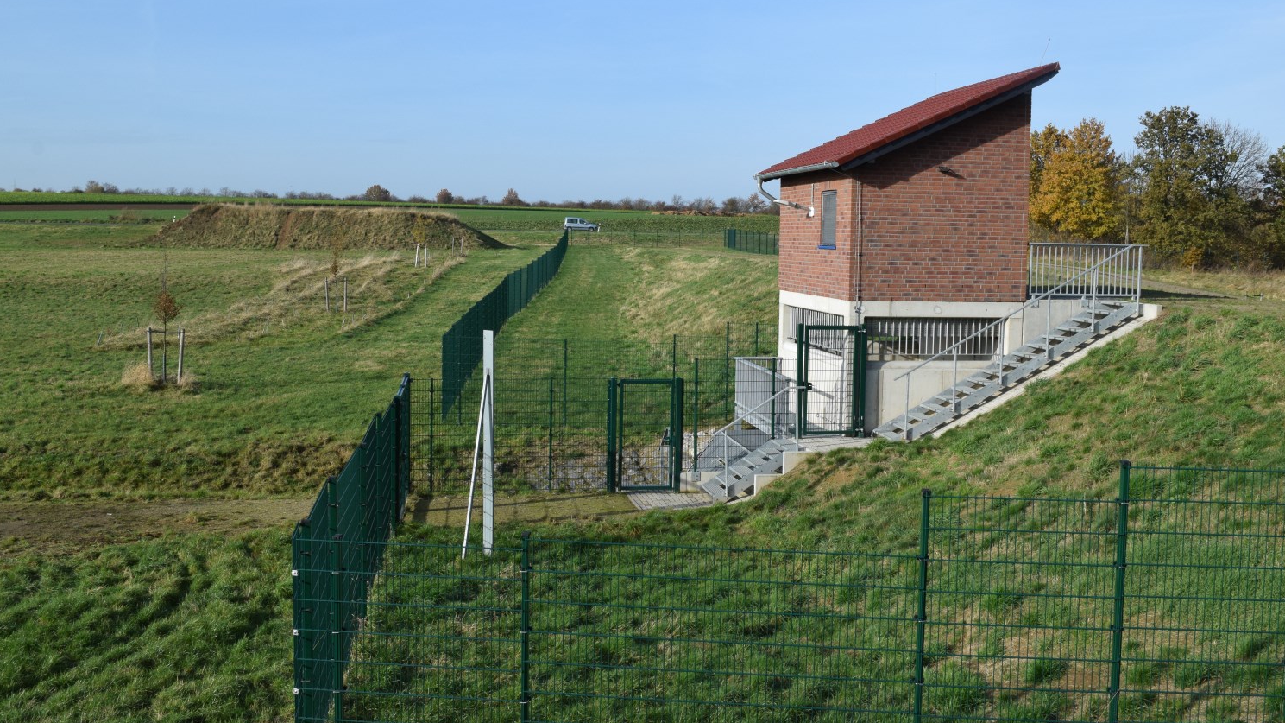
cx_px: 644
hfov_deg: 52.8
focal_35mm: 38
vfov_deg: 31.1
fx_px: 1295
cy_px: 316
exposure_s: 1/640
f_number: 13
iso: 800
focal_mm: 24
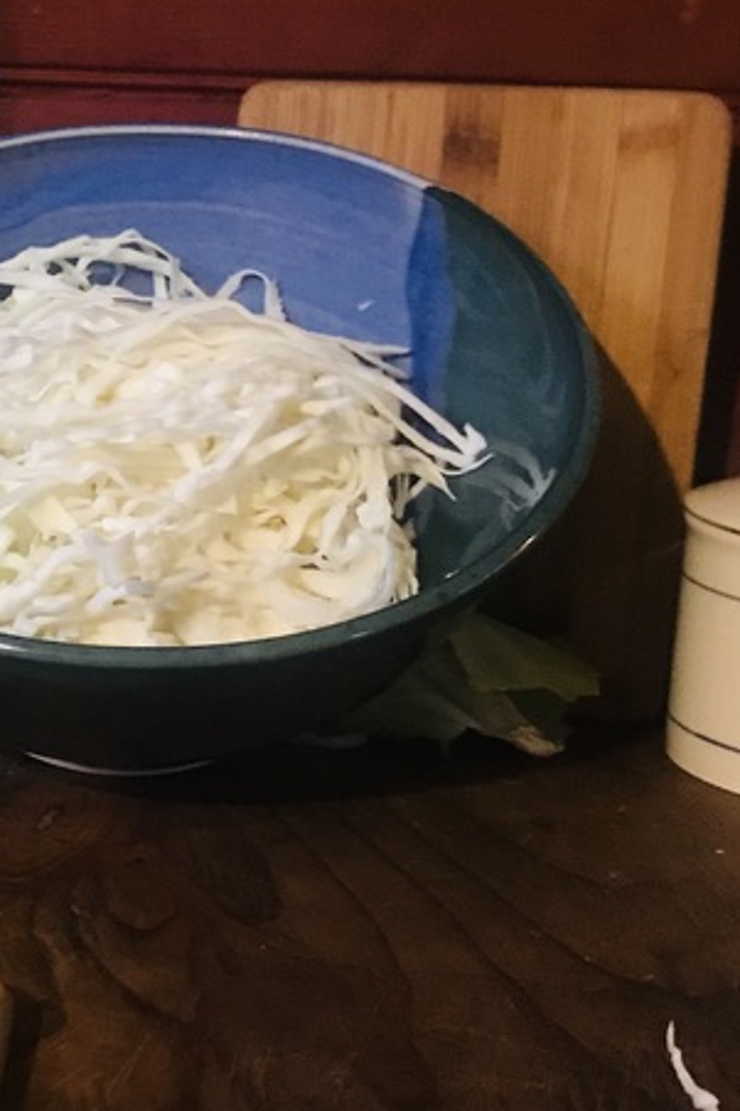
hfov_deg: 19.4
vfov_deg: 30.5
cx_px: -140
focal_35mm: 66
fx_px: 2036
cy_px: 578
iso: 100
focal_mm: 3.99
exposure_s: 1/7
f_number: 1.8
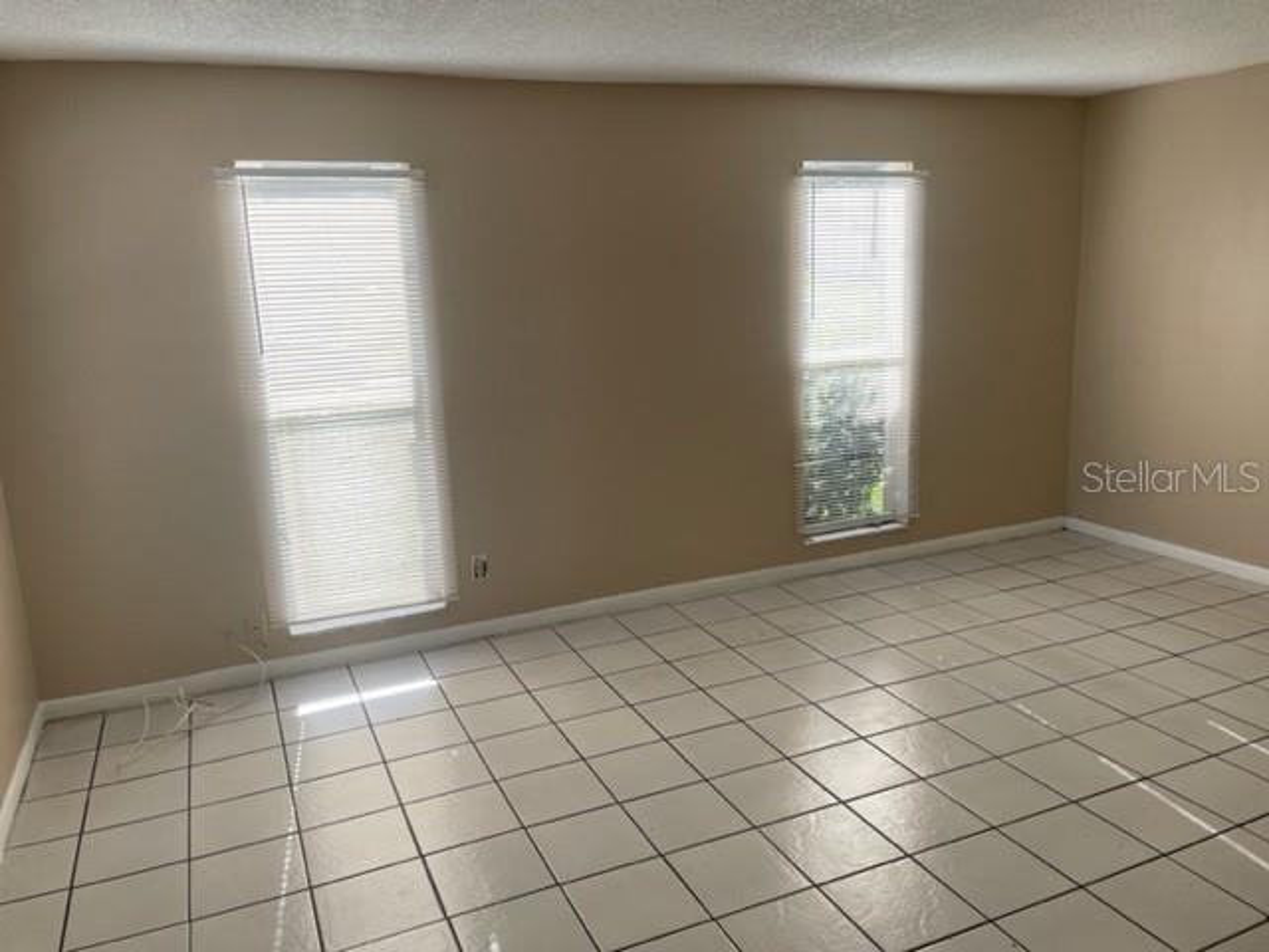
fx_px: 953
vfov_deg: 53.1
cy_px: 476
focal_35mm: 26
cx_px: 634
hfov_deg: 67.3
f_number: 1.6
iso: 32
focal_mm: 4.2
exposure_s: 1/651
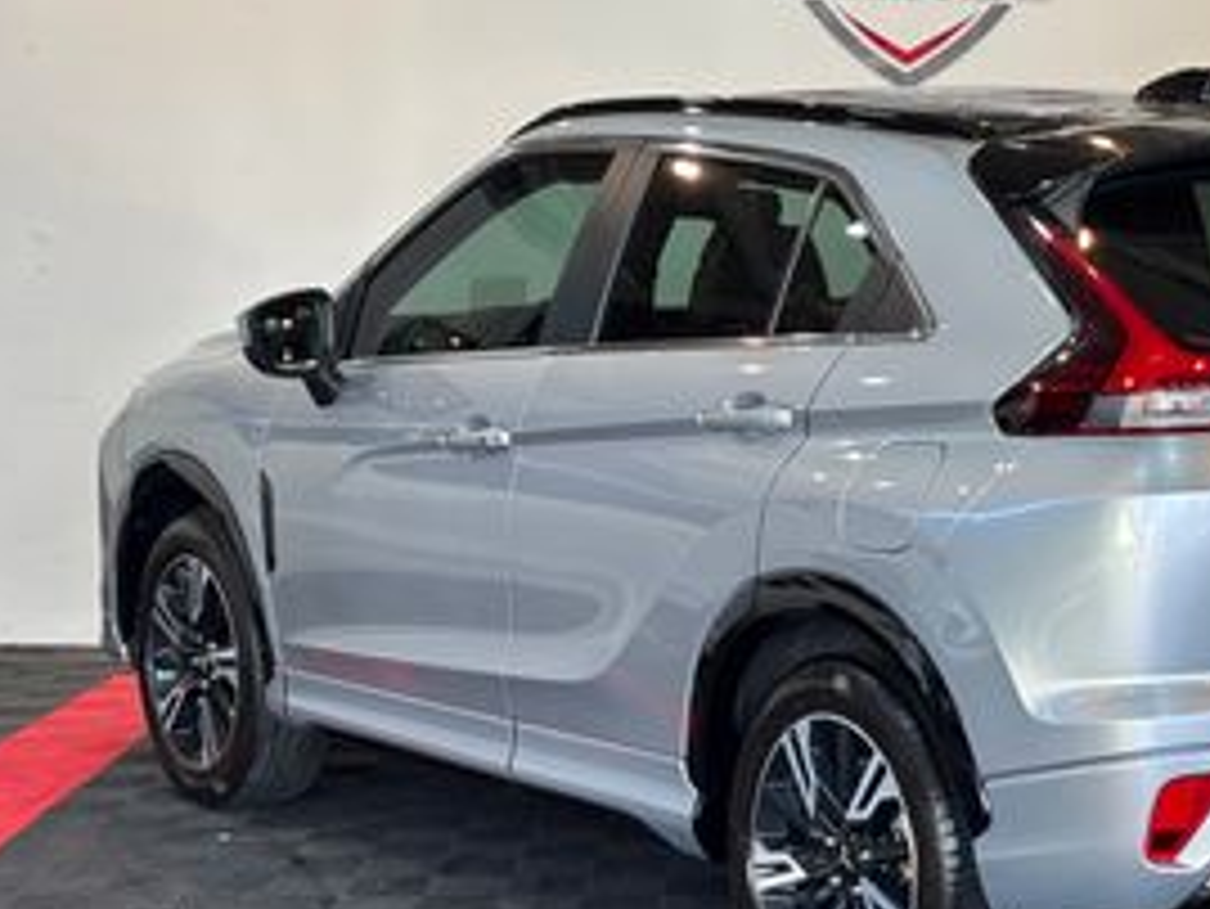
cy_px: 504
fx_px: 3182
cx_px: 967
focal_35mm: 91
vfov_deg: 16.2
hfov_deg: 21.3
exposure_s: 1/137
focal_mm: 5.96
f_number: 1.6
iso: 25
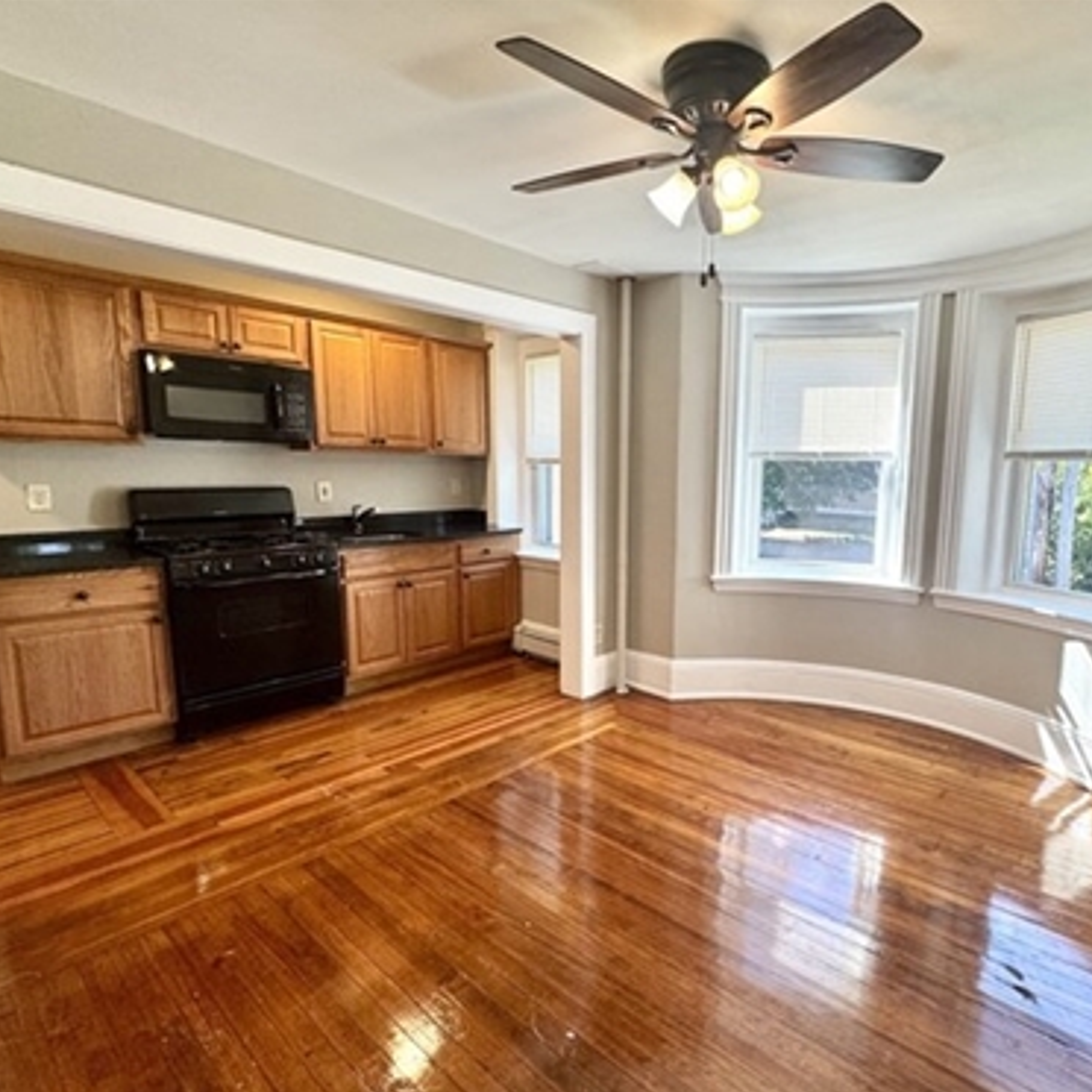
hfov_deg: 82.7
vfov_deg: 84.0
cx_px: 668
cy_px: 556
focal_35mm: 17
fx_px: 607
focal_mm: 2.22
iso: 100
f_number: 2.2
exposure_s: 1/120
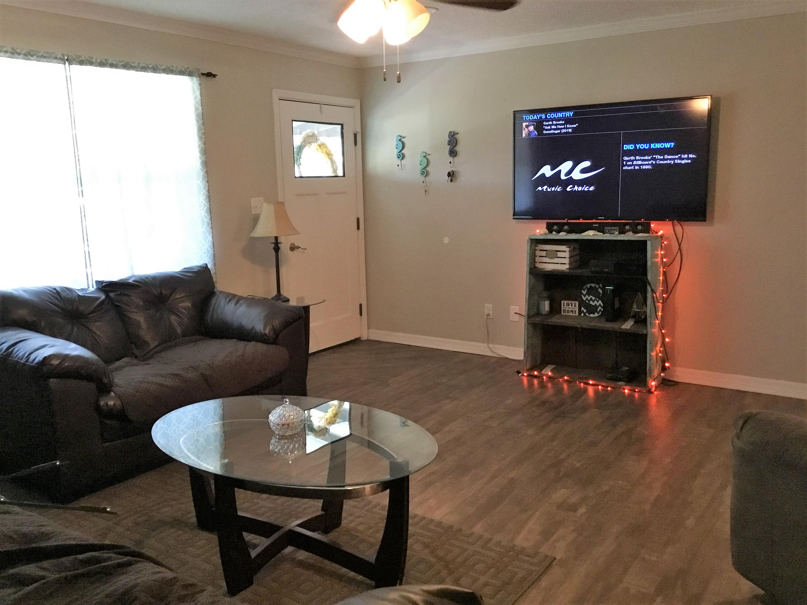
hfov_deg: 58.4
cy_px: 302
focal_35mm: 31
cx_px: 404
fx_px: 723
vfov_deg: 45.4
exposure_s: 1/30
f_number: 2.4
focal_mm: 3.3
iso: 200
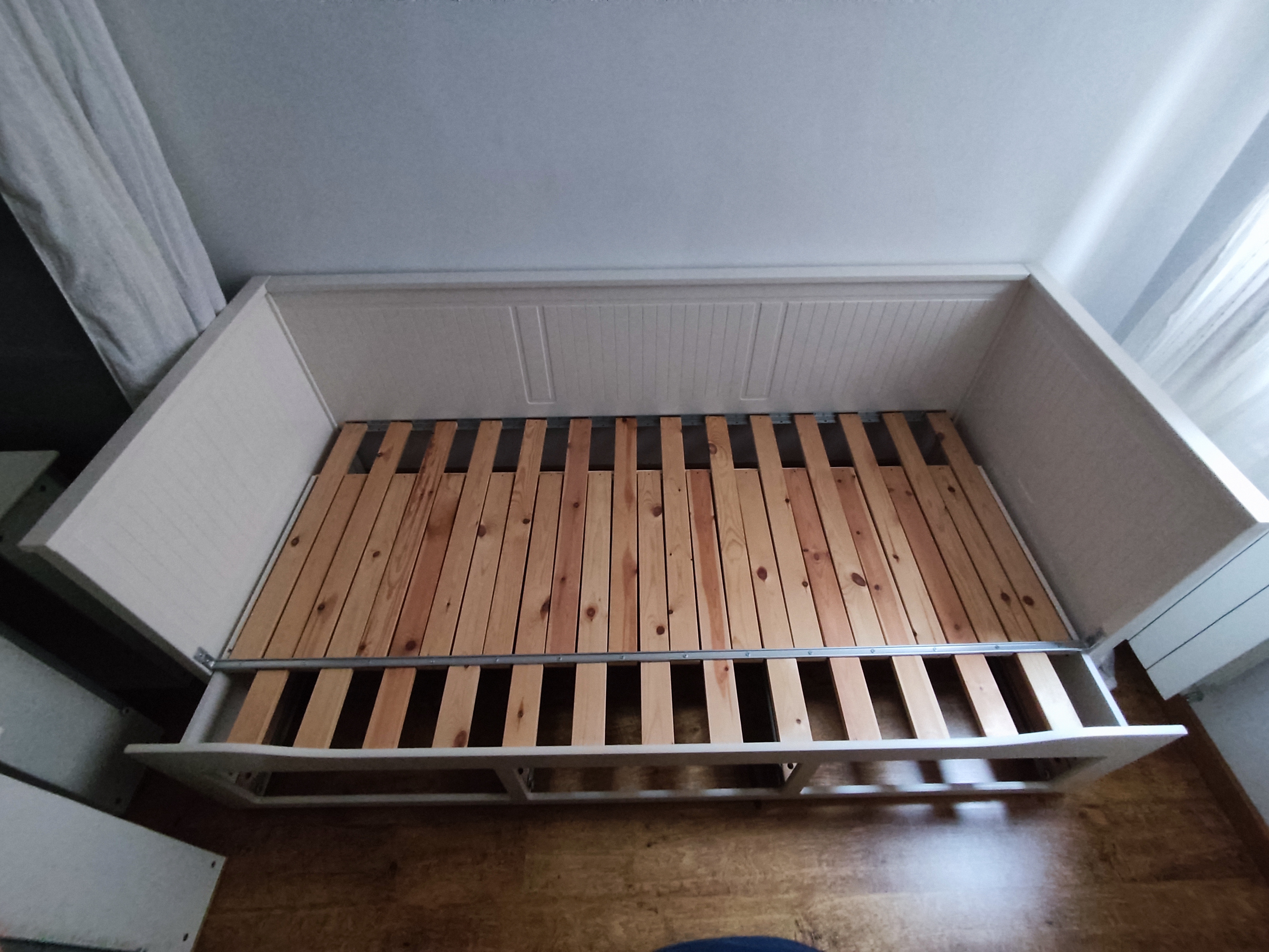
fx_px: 550
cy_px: 476
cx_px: 634
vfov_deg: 81.7
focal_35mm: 15
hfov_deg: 98.2
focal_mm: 1.6
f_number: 2.2
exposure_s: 1/33
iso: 552
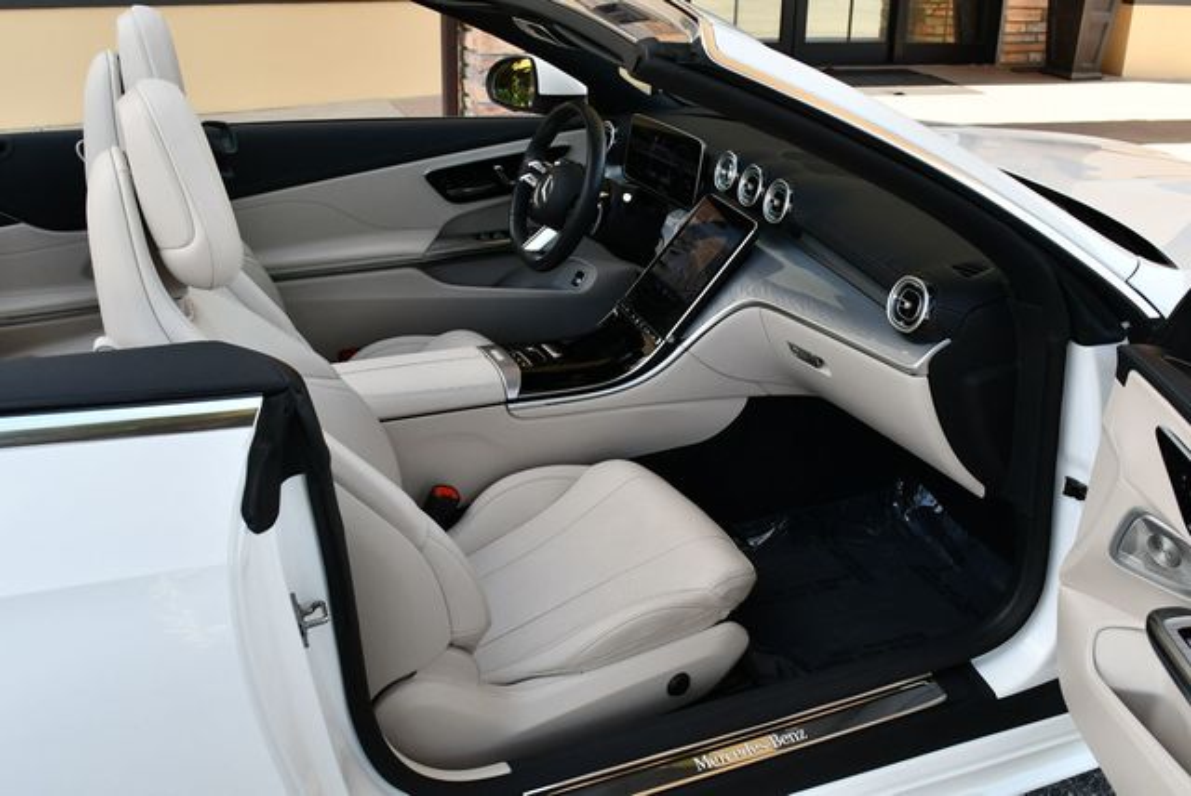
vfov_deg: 36.9
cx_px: 596
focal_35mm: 36
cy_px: 398
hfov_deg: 53.1
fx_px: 1192
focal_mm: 18
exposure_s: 1/250
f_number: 5.6
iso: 200
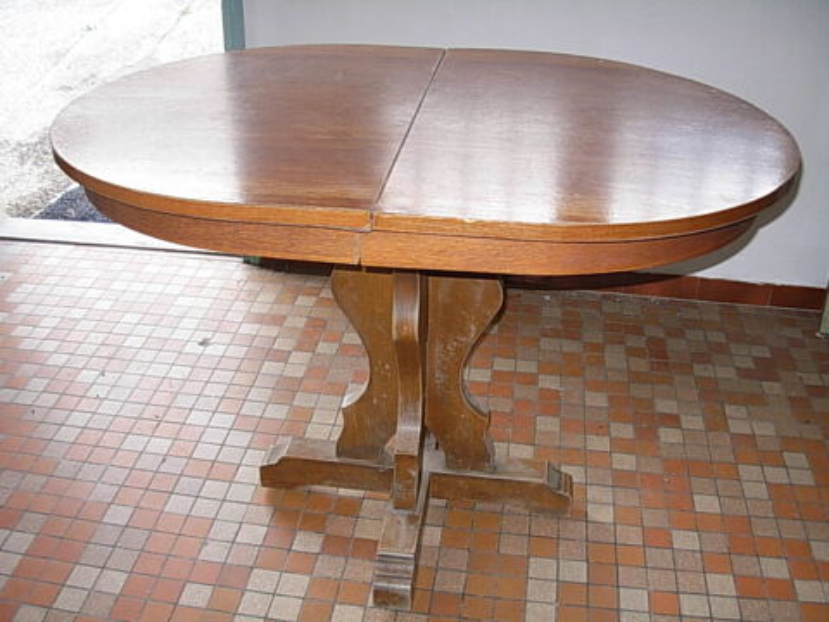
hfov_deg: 49.0
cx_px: 414
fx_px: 910
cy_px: 311
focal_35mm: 38
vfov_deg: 37.7
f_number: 2.9
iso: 105
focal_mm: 6.3
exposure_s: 1/30.2
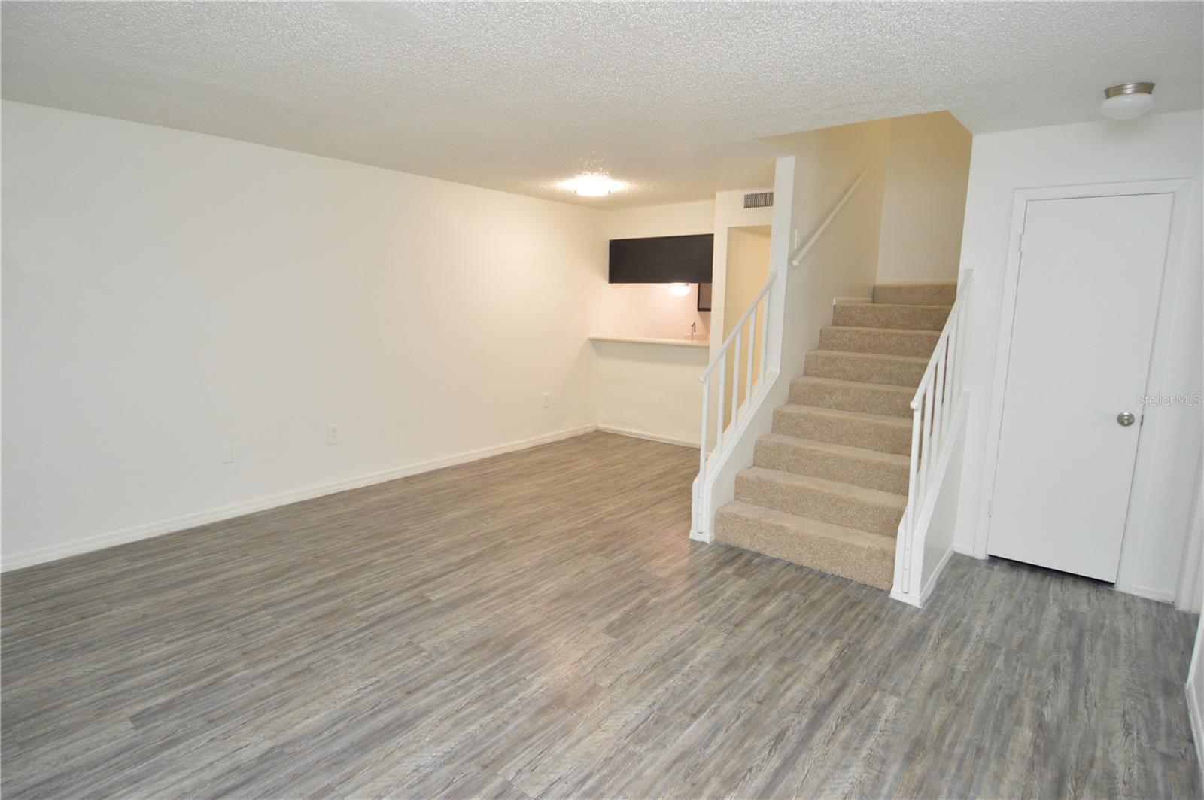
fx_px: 601
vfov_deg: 67.3
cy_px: 400
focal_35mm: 18
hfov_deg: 90.1
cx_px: 602
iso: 800
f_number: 4
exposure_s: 1/60
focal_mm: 12
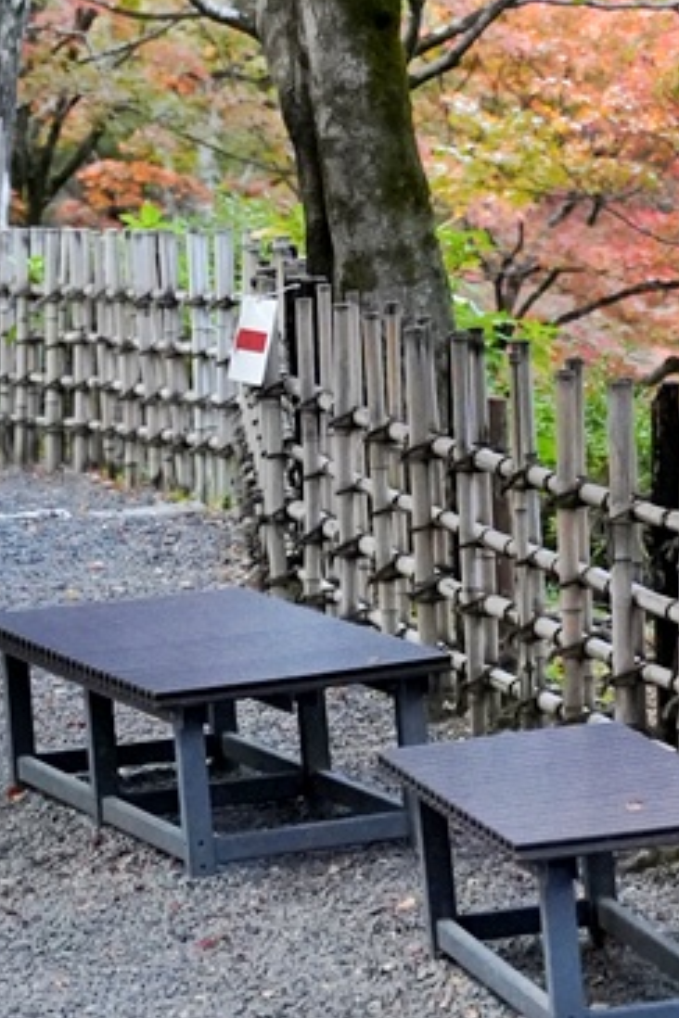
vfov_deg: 7.7
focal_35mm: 263
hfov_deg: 5.2
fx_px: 7440
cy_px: -256
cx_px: 550
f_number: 3.2
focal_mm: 62.9
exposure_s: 1/500
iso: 5000
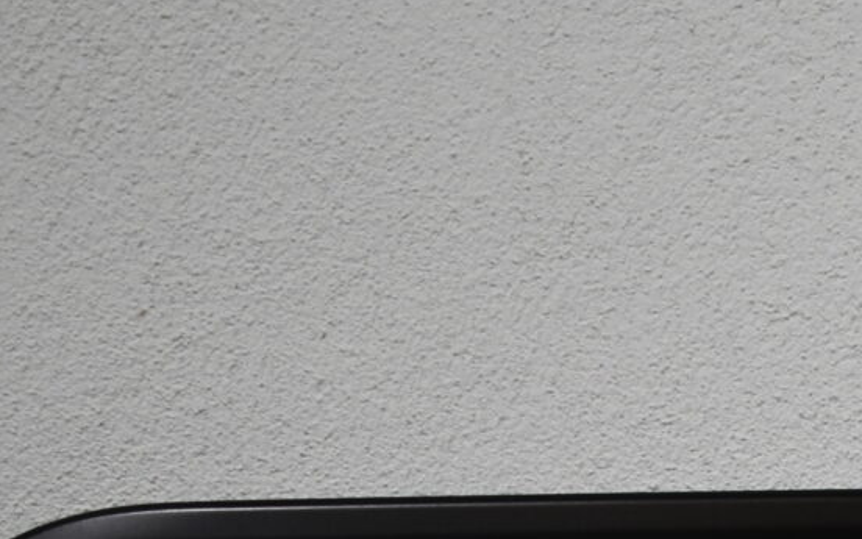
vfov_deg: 7.8
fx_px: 3665
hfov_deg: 12.7
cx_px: 1312
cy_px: 1279
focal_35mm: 156
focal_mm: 22
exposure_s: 1/250
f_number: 3.8
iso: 400
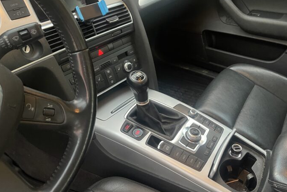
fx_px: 255
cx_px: 154
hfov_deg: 58.6
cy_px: 97
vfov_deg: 41.1
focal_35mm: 32
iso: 640
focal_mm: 5.1
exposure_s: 1/31
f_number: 1.6
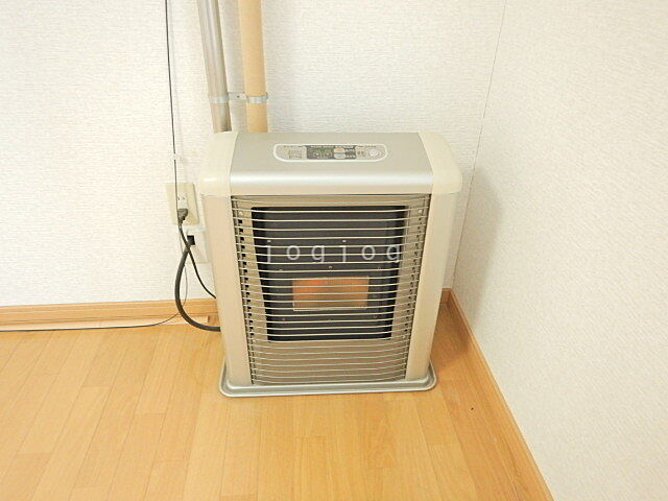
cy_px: 250
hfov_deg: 71.6
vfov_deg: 56.8
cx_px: 334
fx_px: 463
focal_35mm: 24
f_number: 2.8
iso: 400
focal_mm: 4.3
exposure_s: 1/20
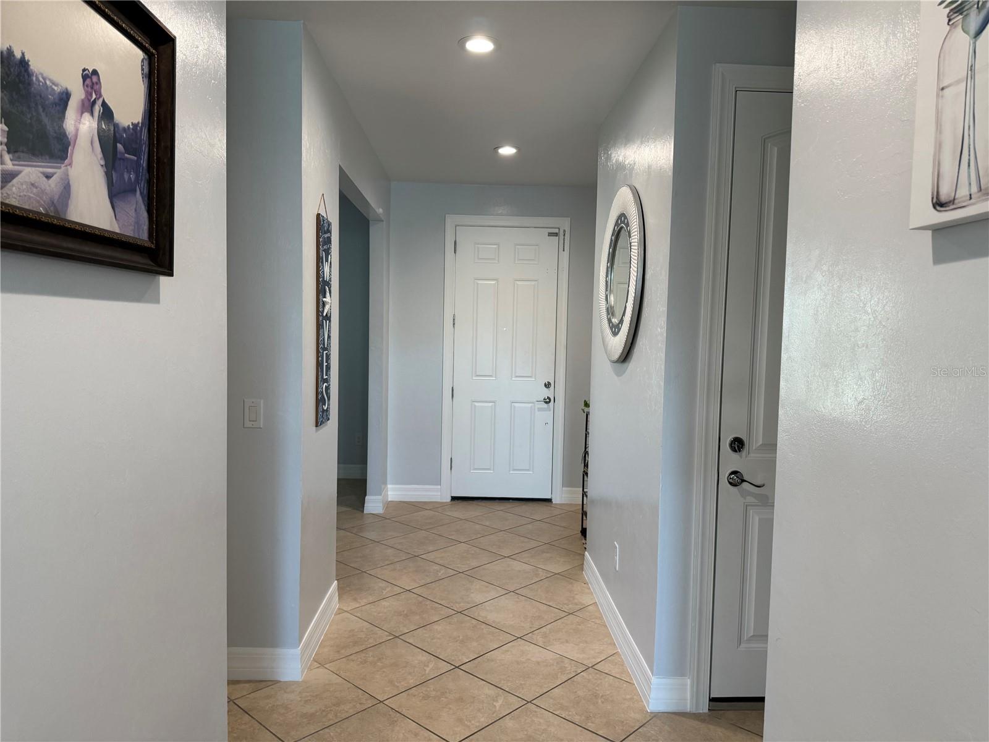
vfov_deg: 56.8
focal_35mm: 24
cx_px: 494
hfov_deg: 71.6
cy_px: 371
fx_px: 686
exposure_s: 1/111
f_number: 1.78
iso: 160
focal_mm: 6.76
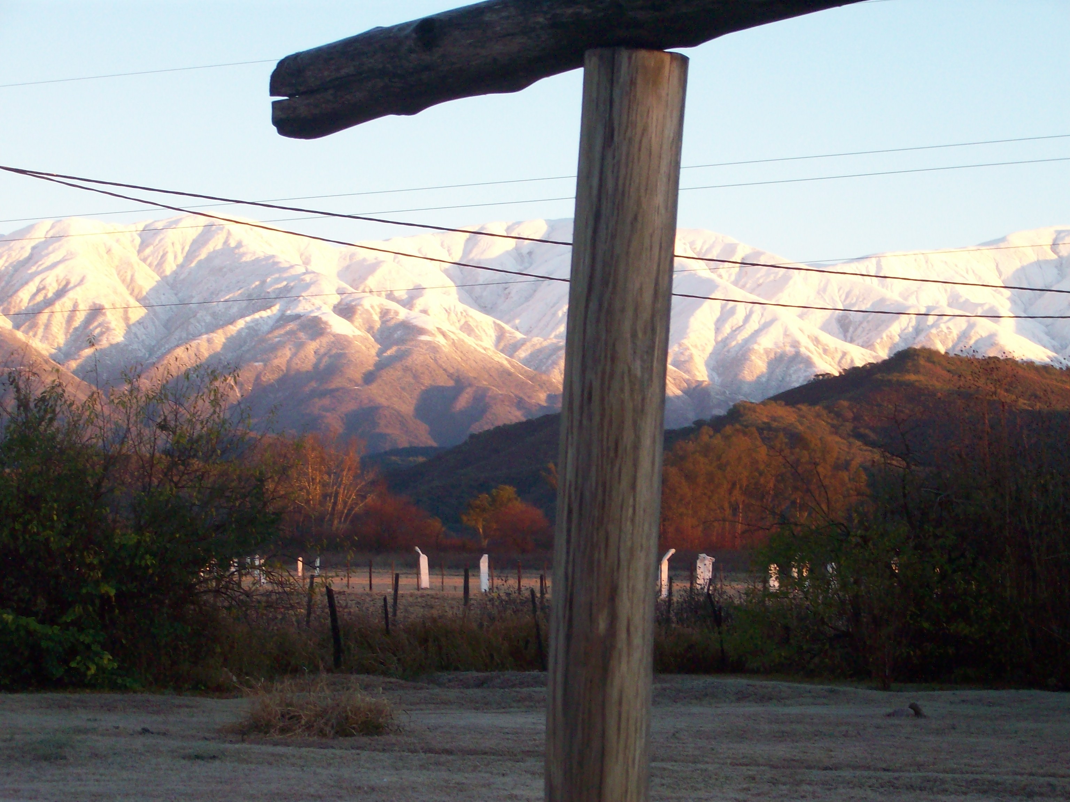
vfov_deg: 14.5
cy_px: 401
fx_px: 3153
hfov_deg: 19.3
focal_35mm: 102
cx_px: 535
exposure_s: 1/66.8
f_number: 5.1
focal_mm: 17.1
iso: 160
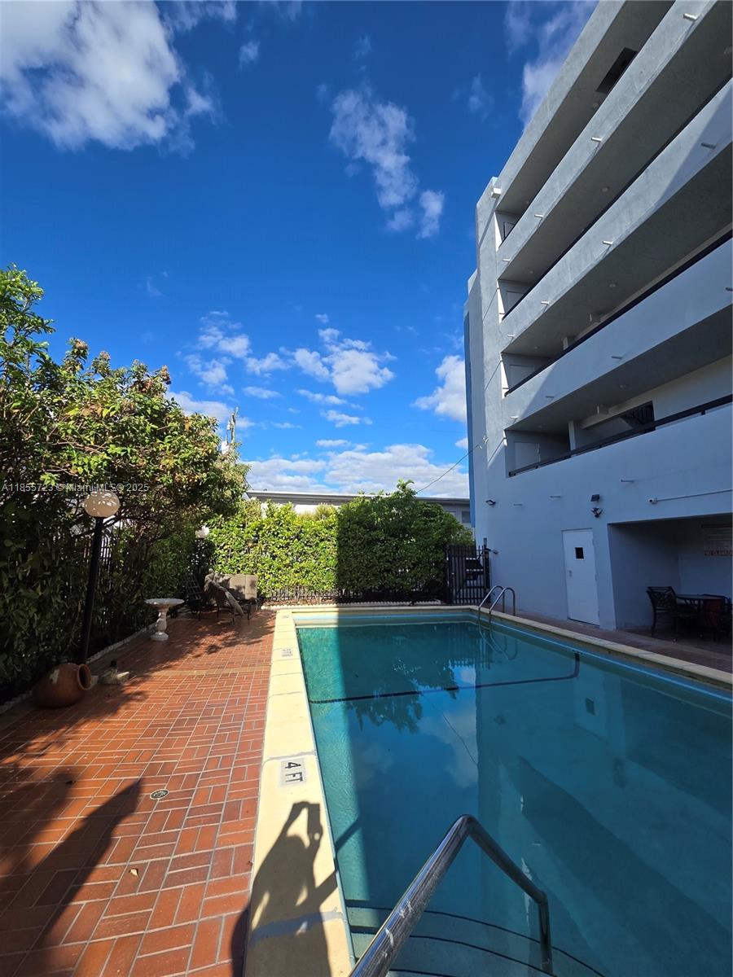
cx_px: 366
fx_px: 367
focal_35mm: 13
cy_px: 488
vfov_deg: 106.2
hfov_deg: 89.9
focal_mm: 2.2
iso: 50
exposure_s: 1/1864
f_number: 2.2
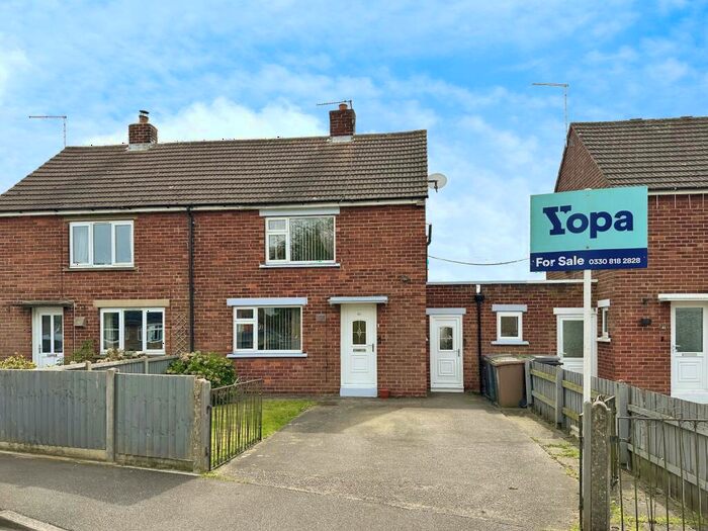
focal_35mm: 24
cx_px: 354
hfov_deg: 71.6
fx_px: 491
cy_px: 266
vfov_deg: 56.8
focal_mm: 6.86
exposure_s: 1/7042
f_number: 1.78
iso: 80
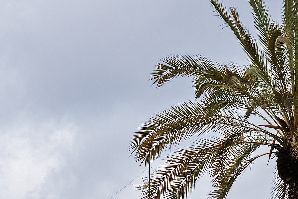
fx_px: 3274
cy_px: 179
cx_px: 196
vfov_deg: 3.5
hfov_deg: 5.2
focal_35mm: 395
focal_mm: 100
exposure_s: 1/400
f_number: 6.3
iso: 100
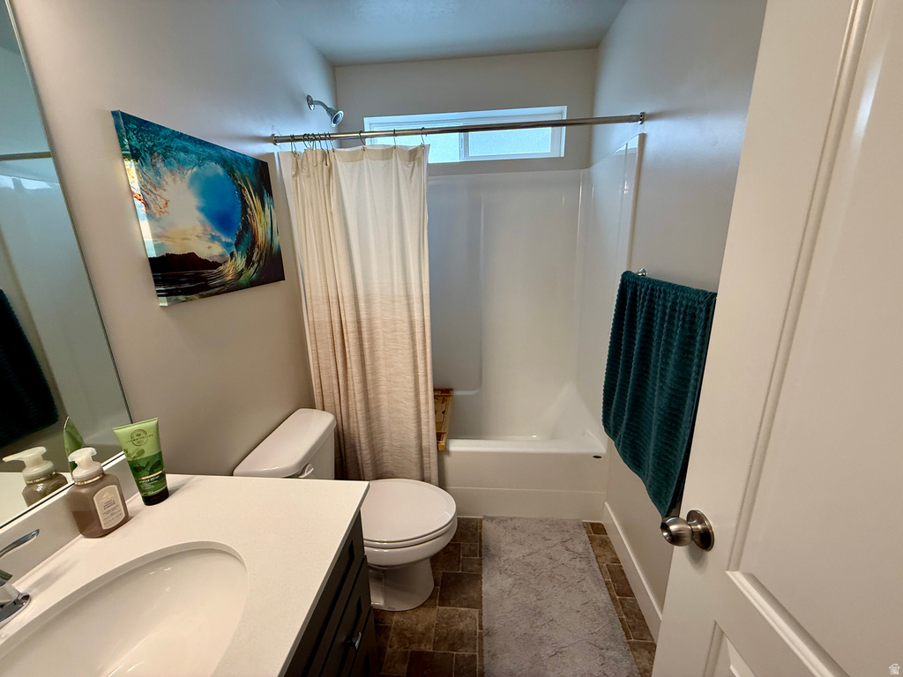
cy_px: 338
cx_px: 452
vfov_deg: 85.7
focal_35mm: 14
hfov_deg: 102.1
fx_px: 365
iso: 200
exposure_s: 1/120
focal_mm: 2.22
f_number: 2.2
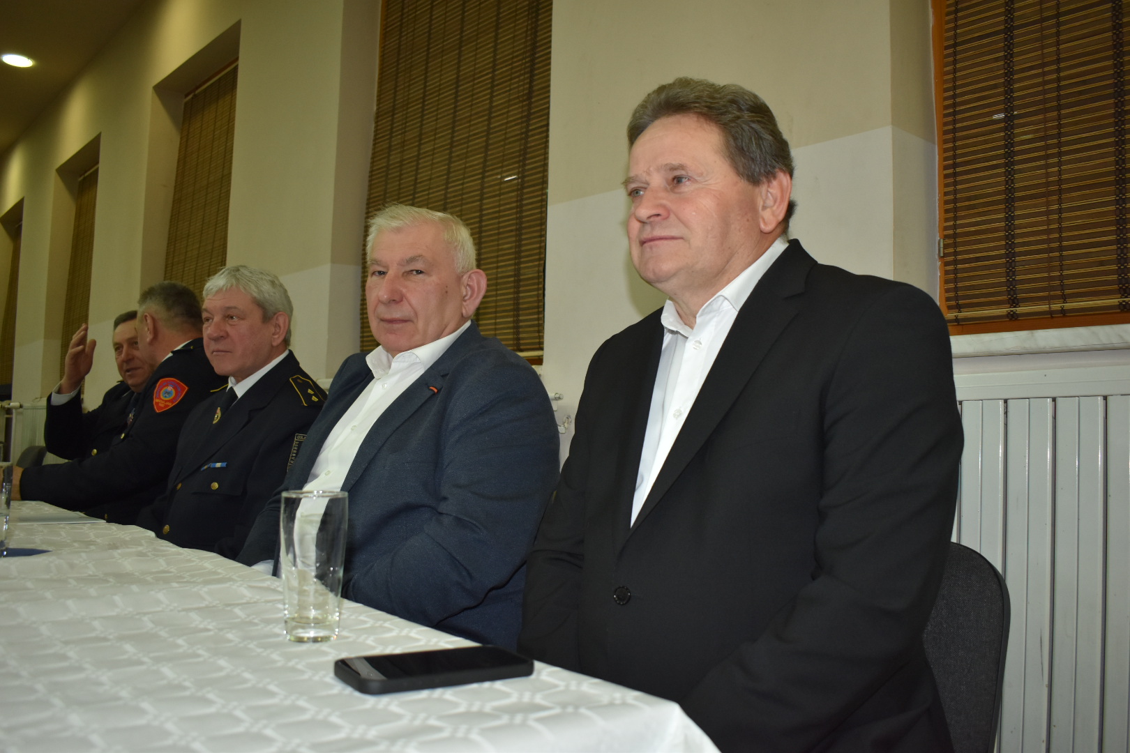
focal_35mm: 30
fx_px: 942
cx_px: 565
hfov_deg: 61.9
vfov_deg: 43.6
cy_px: 376
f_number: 3.5
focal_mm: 20
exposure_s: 1/125
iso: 800
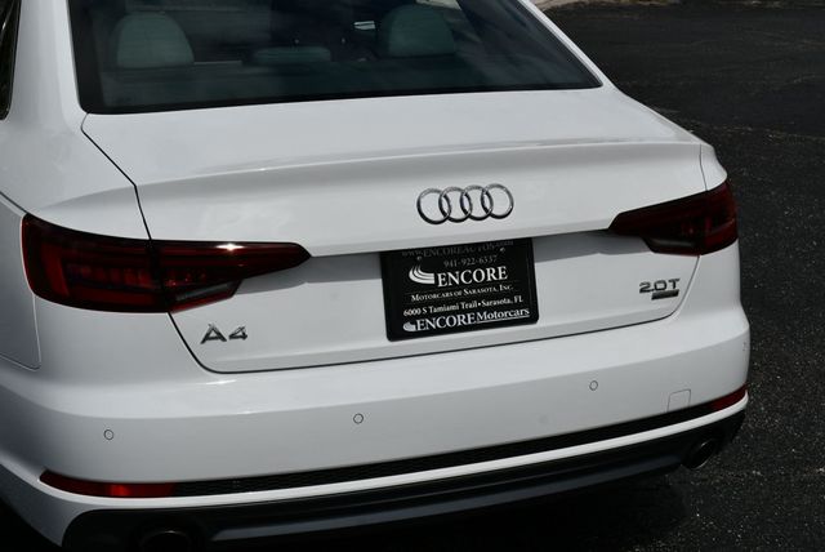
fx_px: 1468
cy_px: 276
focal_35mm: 64
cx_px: 412
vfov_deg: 21.3
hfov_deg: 31.4
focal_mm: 32
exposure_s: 1/500
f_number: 11
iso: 100
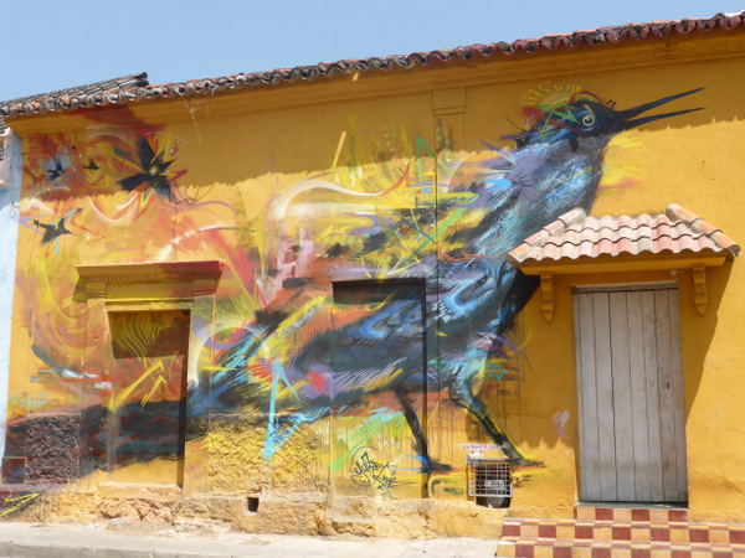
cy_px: 279
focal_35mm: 40
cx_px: 372
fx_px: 861
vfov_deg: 36.0
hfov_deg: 46.8
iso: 100
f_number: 3.9
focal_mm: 6.9
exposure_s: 1/640
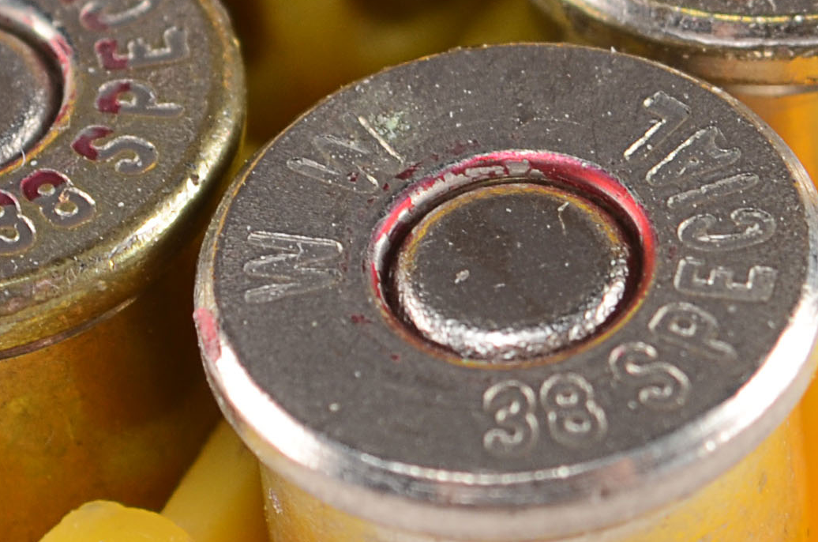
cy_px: -31
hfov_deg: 5.3
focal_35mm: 392
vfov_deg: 3.5
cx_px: 468
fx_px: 8897
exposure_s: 1/80
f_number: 9
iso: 100
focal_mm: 55
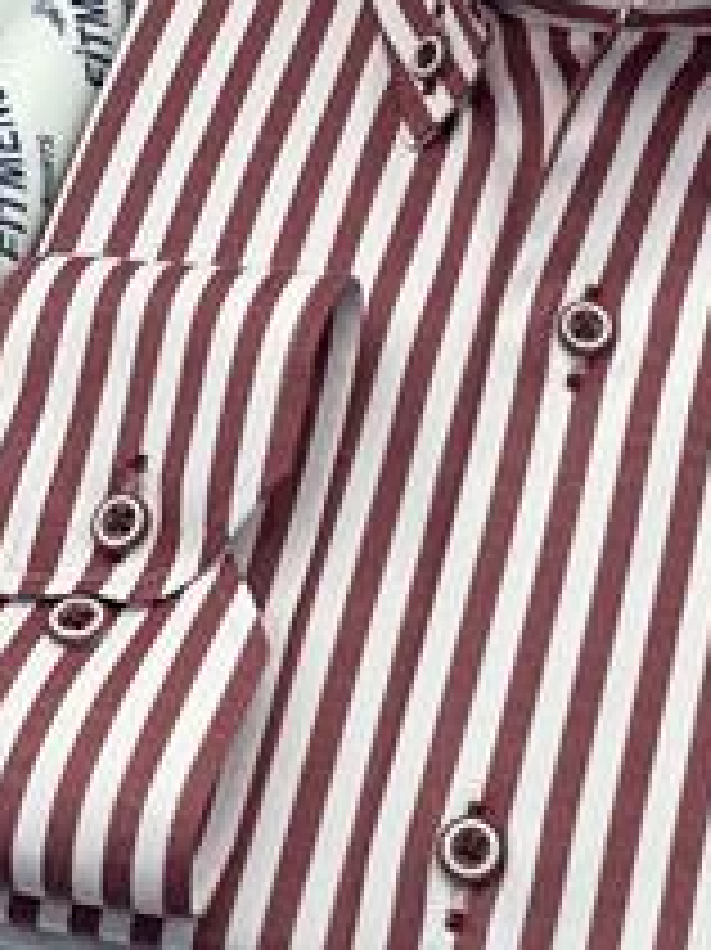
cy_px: 227
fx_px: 2796
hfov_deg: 14.4
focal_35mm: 102
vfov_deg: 19.1
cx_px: 585
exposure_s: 1/122
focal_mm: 6
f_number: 2
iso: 25
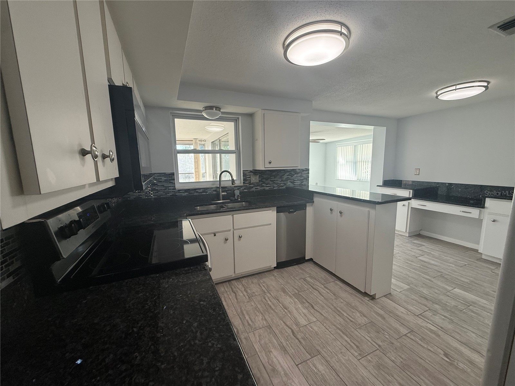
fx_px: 208
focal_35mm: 14
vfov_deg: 85.7
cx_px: 258
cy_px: 193
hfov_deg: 102.1
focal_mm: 2.22
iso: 125
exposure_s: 1/120
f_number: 2.2
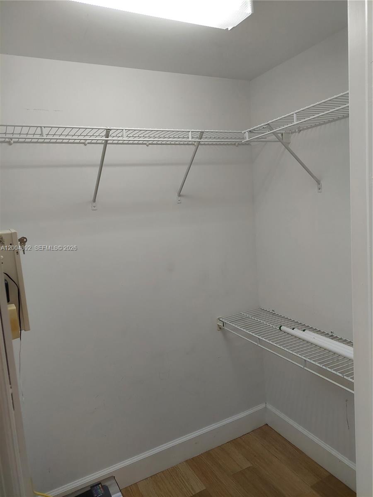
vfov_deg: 71.6
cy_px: 248
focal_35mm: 24
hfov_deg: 56.8
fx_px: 345
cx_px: 186
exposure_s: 1/120
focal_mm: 5.23
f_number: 1.8
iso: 100
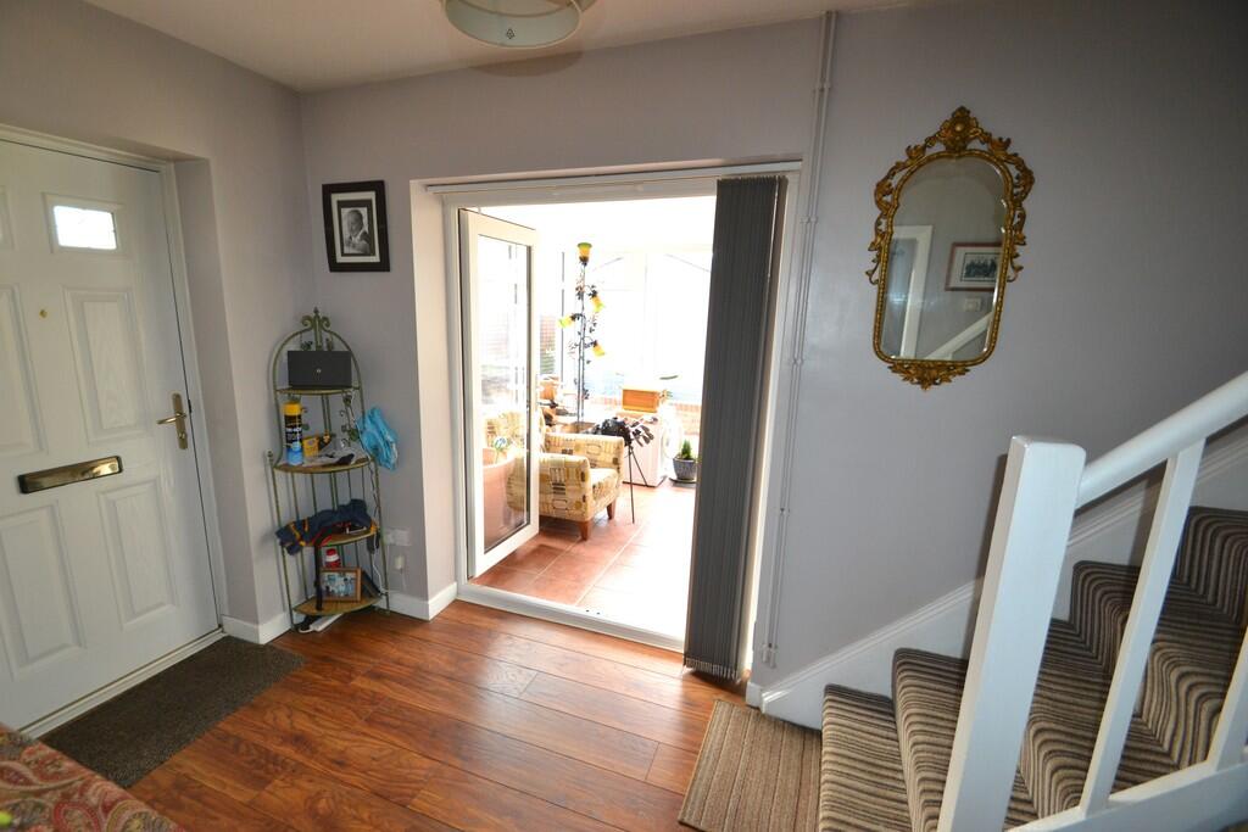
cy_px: 416
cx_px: 624
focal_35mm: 15
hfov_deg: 100.4
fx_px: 520
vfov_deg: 77.3
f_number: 3.5
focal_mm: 10
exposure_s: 1/60
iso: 800
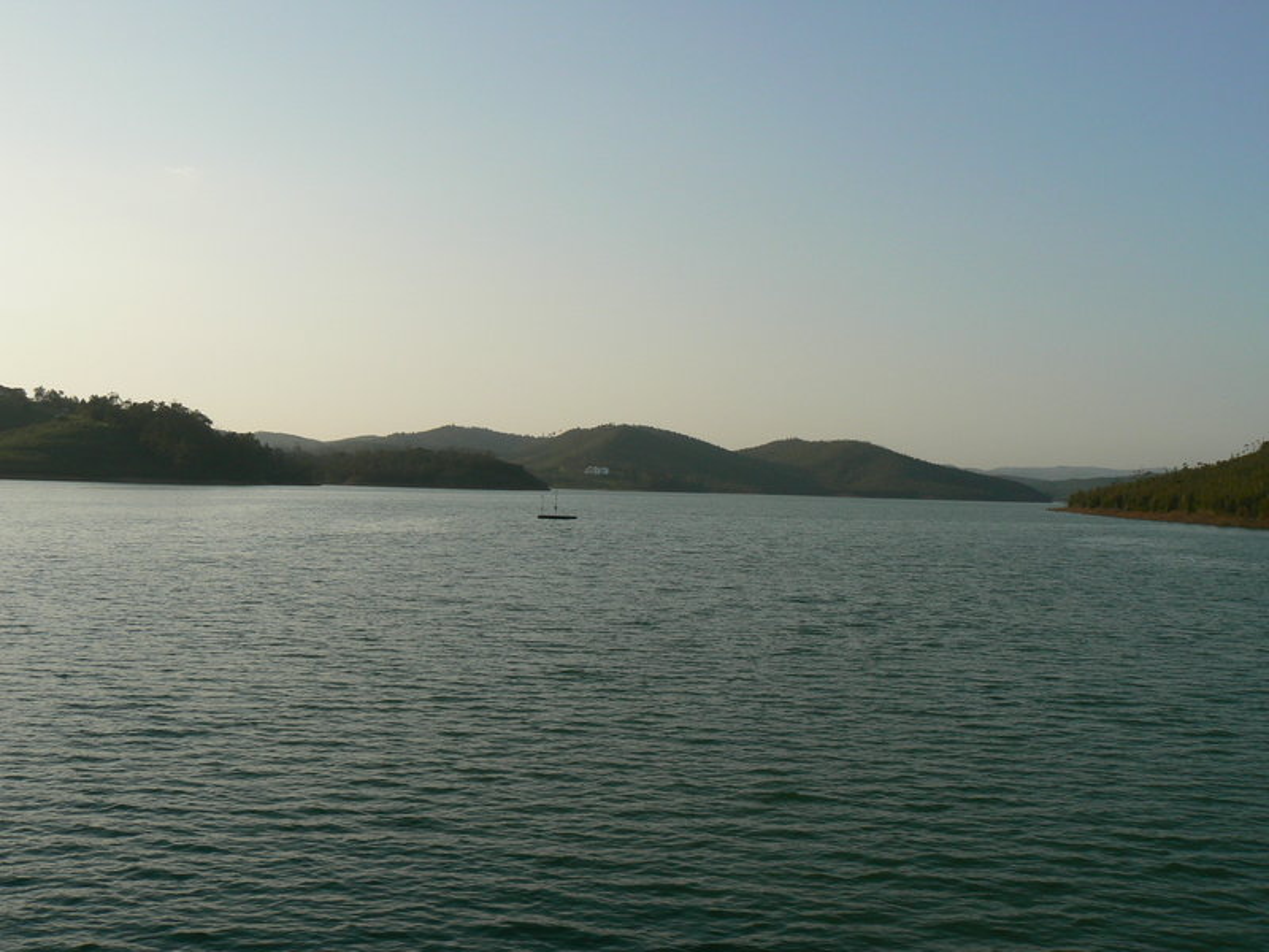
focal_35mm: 36
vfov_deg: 39.7
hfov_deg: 51.4
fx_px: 1320
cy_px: 476
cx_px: 634
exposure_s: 1/400
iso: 80
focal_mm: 6
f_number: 5.6
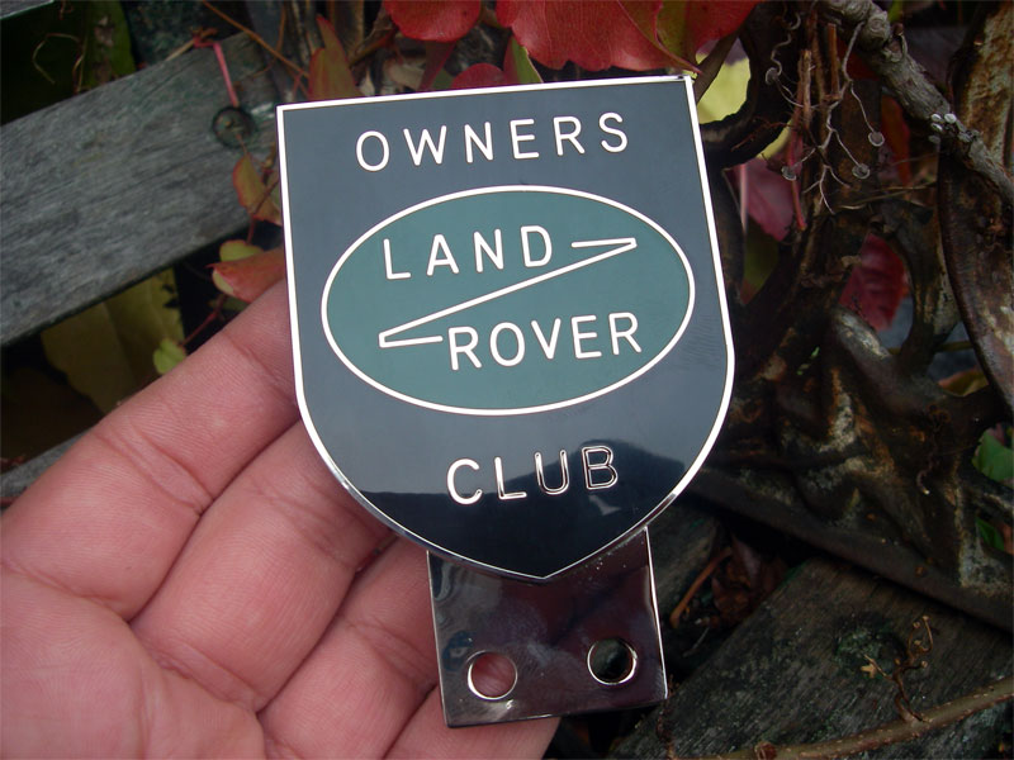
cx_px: 507
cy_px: 380
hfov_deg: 49.0
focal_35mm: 38
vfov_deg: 37.7
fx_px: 1113
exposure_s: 1/50
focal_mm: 6.3
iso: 100
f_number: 3.3
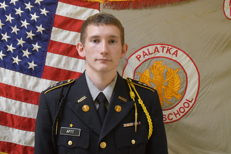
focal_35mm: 51
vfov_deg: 26.5
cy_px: 77
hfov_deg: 38.9
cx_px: 116
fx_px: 327
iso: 6400
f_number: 5.6
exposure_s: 1/125
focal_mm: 34
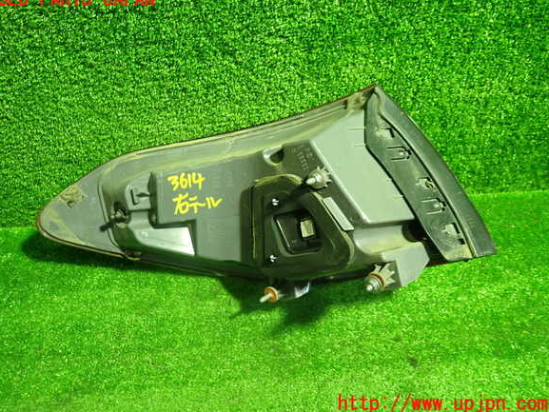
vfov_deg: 53.1
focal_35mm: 26
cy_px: 202
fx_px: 412
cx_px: 267
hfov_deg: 67.3
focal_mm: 4.5
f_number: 2
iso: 400
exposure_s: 1/30
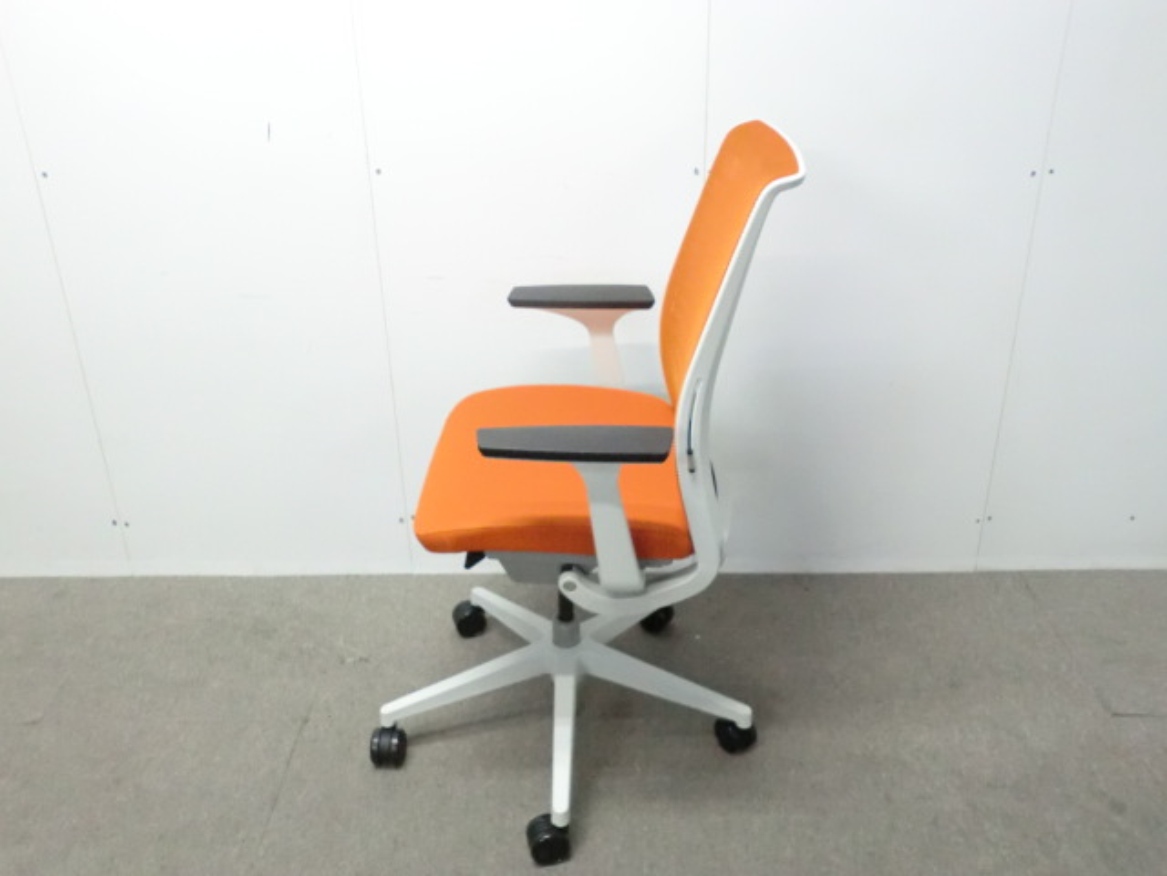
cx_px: 584
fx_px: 1079
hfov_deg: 56.8
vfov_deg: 44.2
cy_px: 438
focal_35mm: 32
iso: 800
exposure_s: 1/40
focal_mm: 5.8
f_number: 3.5
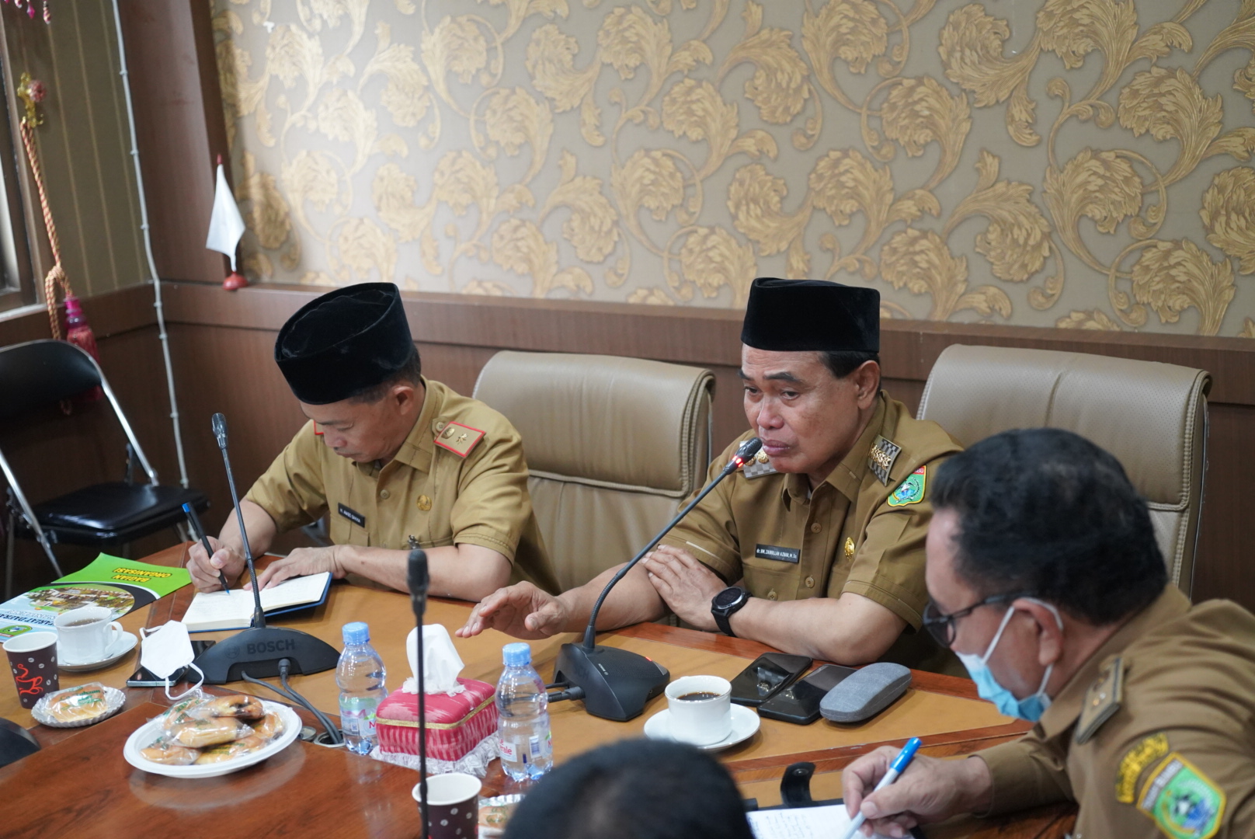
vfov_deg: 25.1
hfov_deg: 36.8
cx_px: 628
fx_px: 1884
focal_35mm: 54
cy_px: 420
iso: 6400
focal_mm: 54
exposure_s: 1/160
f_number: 4
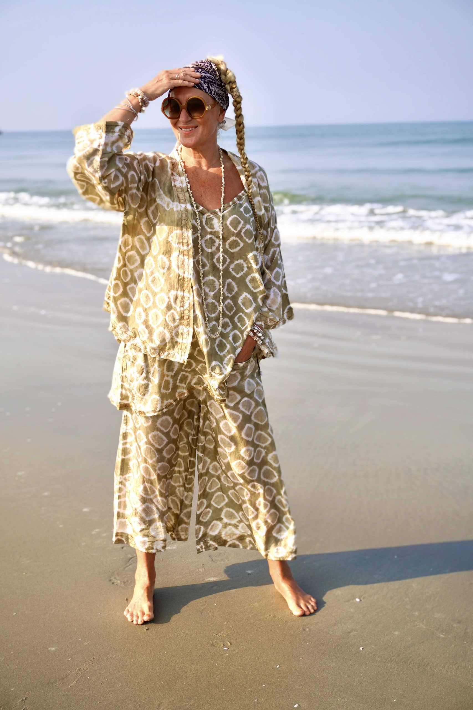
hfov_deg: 28.1
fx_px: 946
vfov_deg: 41.1
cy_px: 355
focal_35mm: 48
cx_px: 236
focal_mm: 32
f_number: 5
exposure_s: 1/640
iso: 100
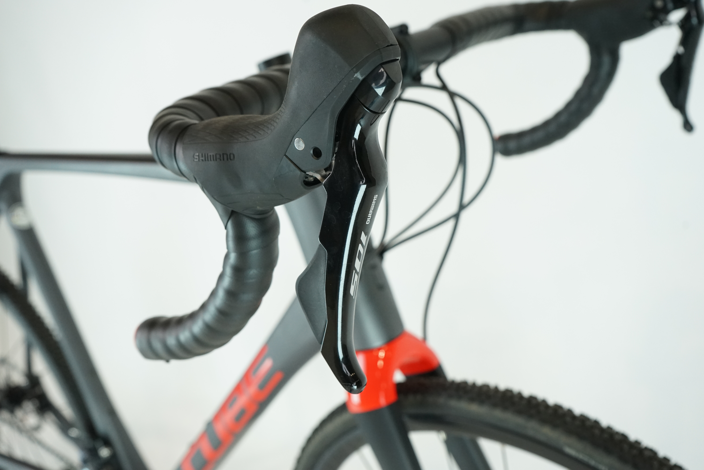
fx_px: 723
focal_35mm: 37
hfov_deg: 51.9
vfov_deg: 35.9
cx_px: 352
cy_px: 235
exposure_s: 1/200
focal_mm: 37
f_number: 6.3
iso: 2000
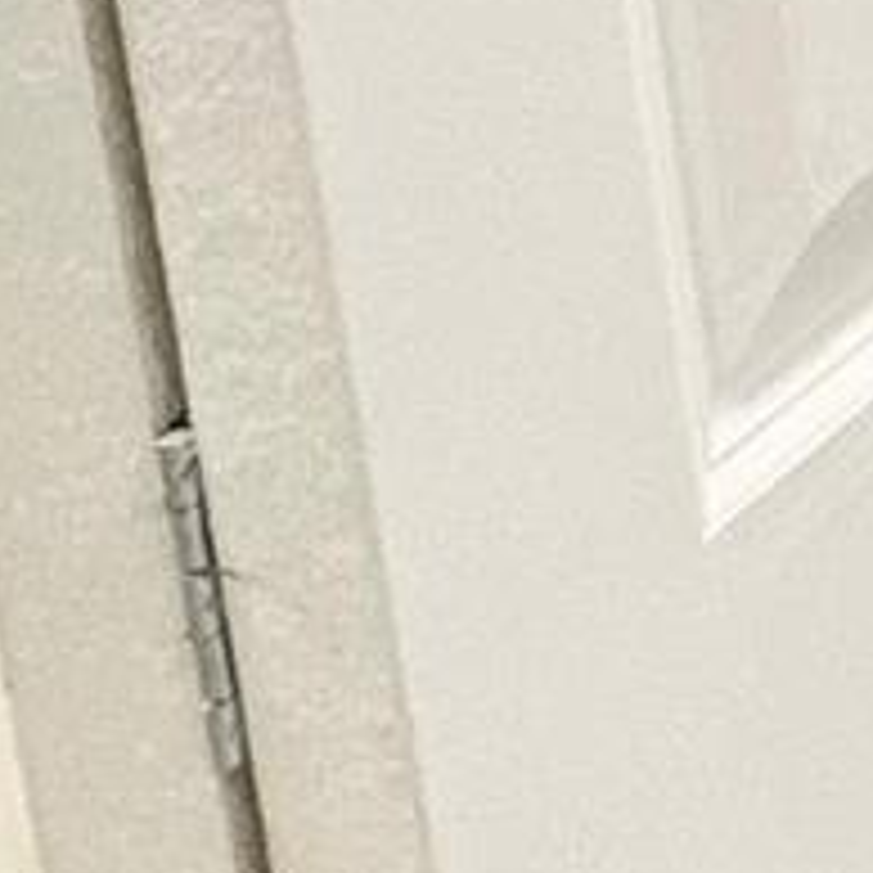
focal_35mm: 98
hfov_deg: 11.5
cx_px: 2538
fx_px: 2796
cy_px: -968
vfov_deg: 14.3
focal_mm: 2.22
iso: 640
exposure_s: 1/60
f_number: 2.2
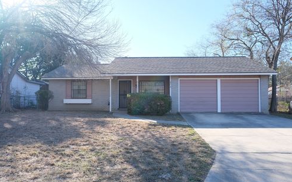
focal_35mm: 32
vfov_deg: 39.4
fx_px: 254
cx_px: 145
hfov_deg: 59.7
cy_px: 89
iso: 320
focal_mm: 20.5
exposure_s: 1/210
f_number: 6.4
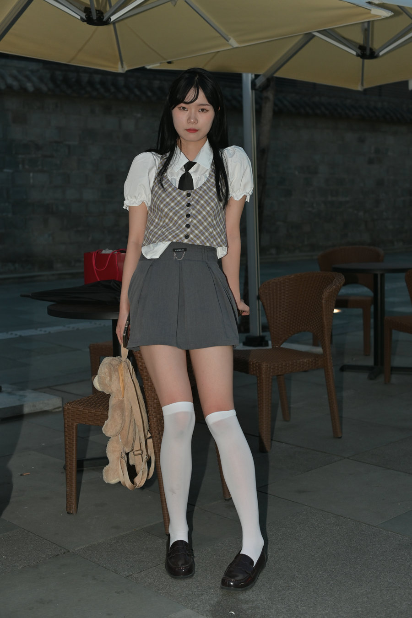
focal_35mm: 50
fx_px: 858
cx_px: 206
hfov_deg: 27.0
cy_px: 309
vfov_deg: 39.6
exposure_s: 1/200
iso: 400
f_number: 4
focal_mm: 50
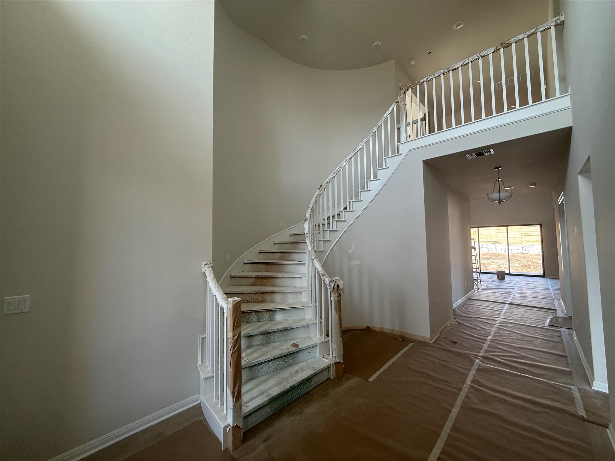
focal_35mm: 14
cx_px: 308
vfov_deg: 85.7
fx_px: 249
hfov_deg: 102.1
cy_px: 230
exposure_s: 1/99
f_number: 2.2
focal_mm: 2.22
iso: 100
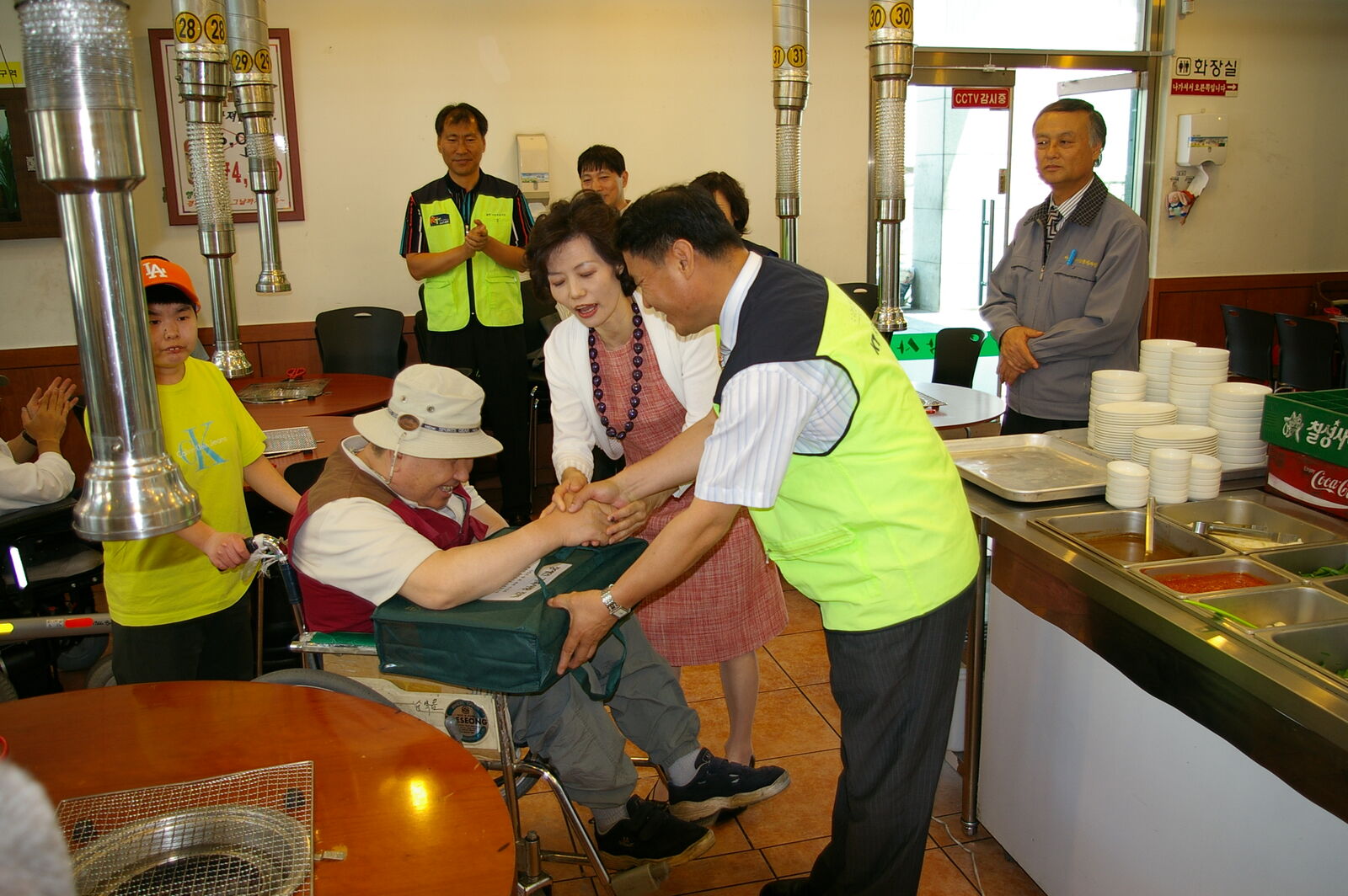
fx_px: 1122
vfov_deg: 43.5
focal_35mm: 30
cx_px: 674
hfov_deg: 62.0
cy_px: 448
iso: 200
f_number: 4
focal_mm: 20
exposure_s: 1/60
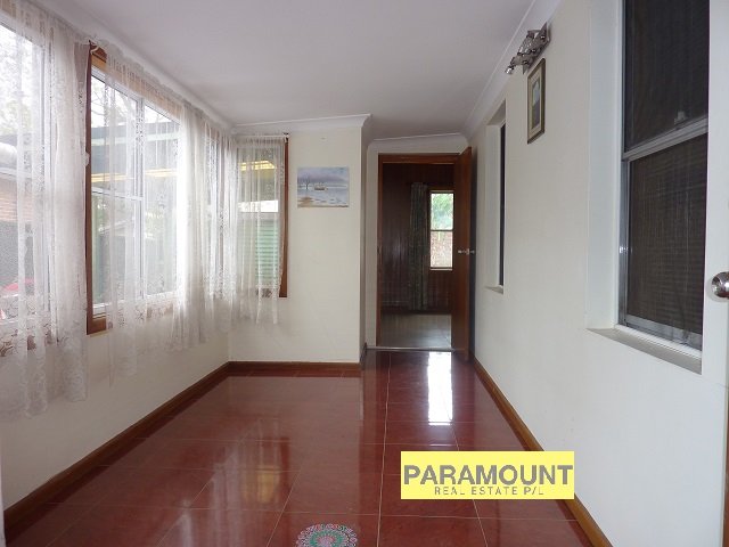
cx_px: 364
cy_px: 274
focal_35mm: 25
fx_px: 526
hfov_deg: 69.4
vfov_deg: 54.9
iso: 80
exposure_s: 1/40
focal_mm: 4.1
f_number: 3.3
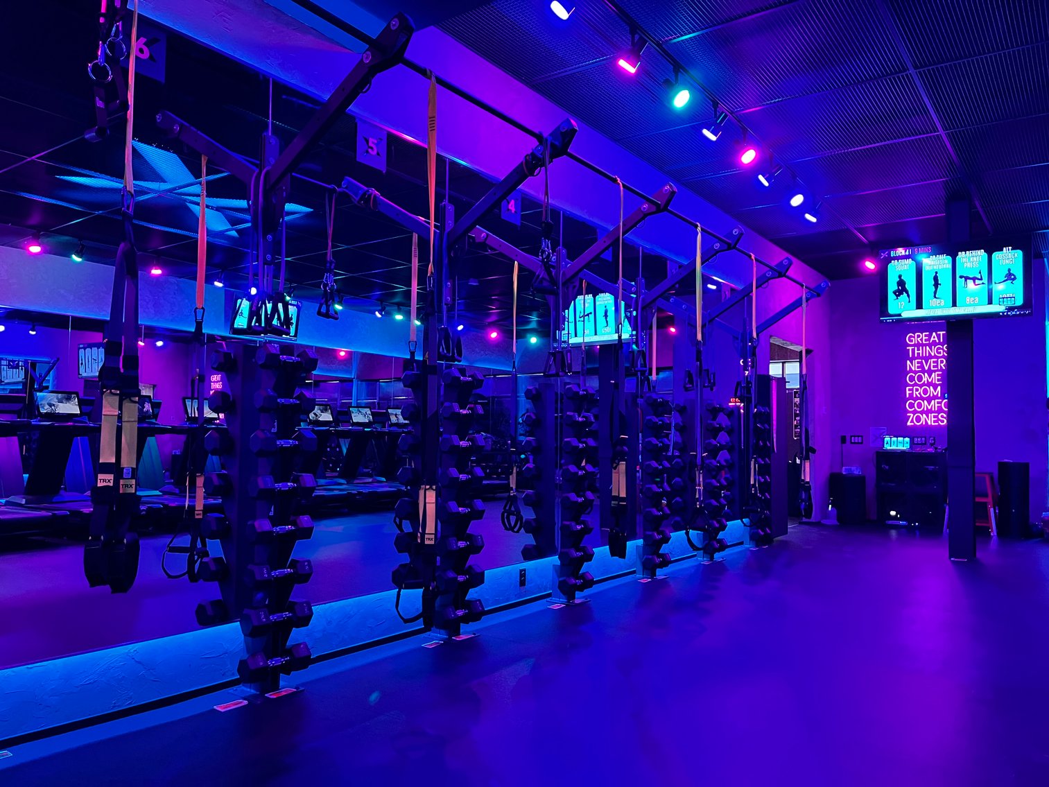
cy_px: 394
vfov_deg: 53.1
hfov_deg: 67.3
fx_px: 788
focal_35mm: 26
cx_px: 524
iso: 640
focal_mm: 5.1
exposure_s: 1/36
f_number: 1.6
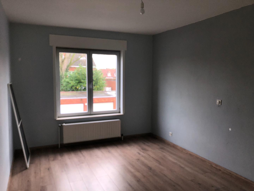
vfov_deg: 49.7
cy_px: 96
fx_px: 205
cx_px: 127
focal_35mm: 28
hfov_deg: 63.4
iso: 32
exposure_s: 1/90
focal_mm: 3.99
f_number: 1.8
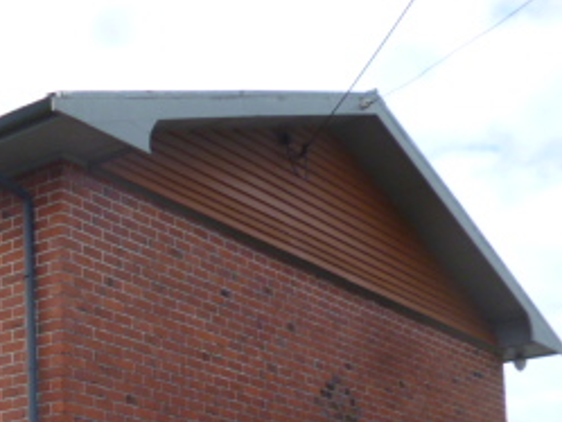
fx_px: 1170
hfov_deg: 24.8
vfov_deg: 19.6
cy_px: 467
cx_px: -88
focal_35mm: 72
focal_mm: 5
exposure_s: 1/500
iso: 100
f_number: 3.1
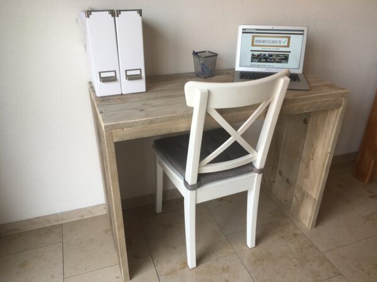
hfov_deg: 61.7
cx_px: 188
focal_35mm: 29
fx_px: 316
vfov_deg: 48.2
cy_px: 141
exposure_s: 1/50
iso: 25
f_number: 2.2
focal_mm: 4.15
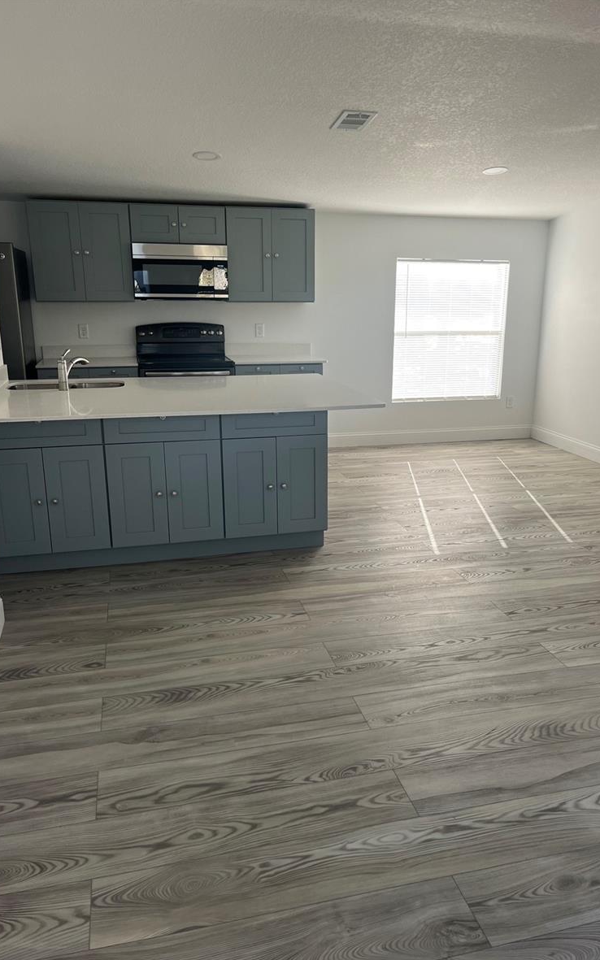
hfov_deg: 44.5
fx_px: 733
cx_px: 331
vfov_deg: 66.5
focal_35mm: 28
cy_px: 486
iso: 32
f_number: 1.6
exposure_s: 1/142
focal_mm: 5.1
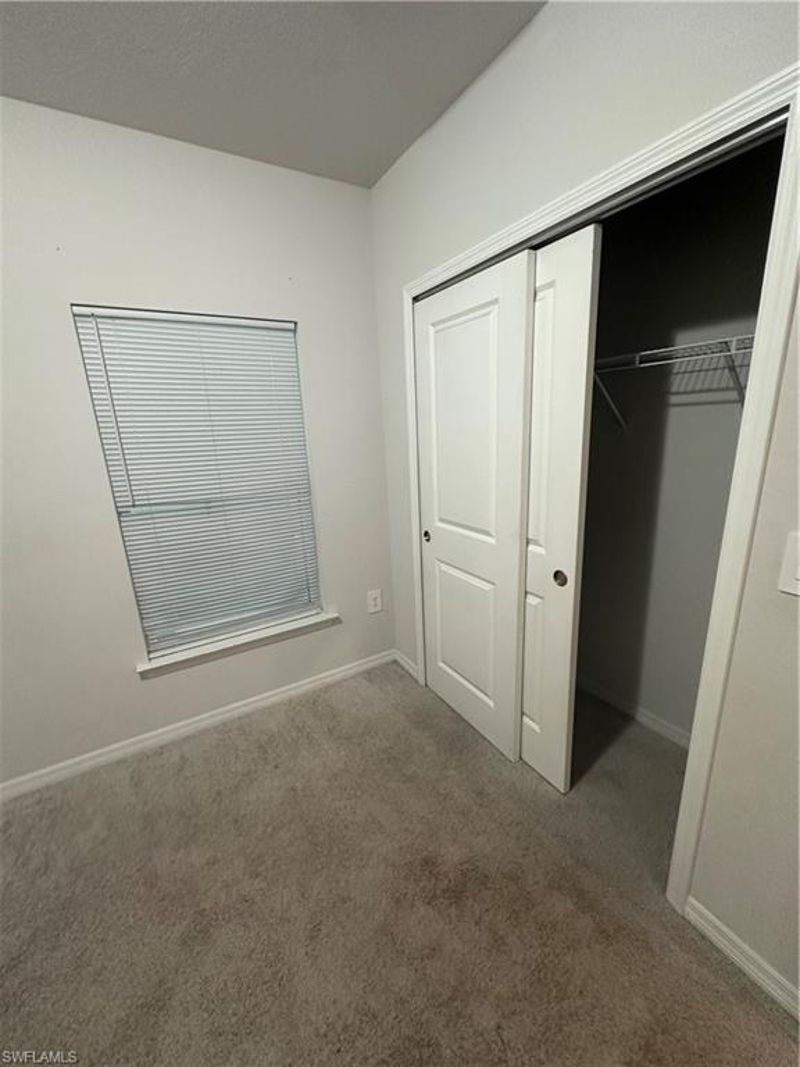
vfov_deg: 102.1
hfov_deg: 85.7
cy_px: 534
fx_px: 431
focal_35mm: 14
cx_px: 400
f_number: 2.2
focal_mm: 2.22
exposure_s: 1/60
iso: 160
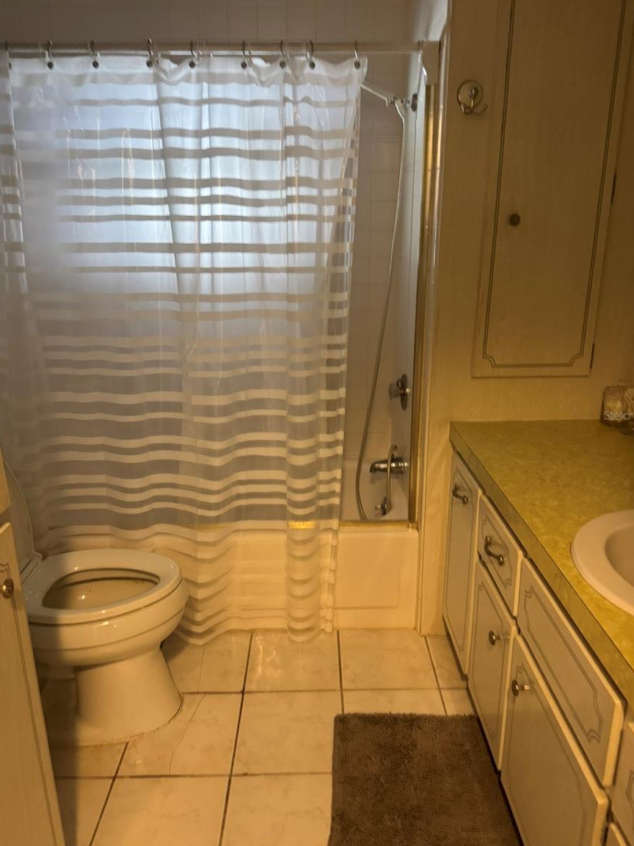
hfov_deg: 54.9
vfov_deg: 69.4
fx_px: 611
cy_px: 415
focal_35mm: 25
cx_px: 326
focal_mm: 6.76
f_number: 1.78
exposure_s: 1/60
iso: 500
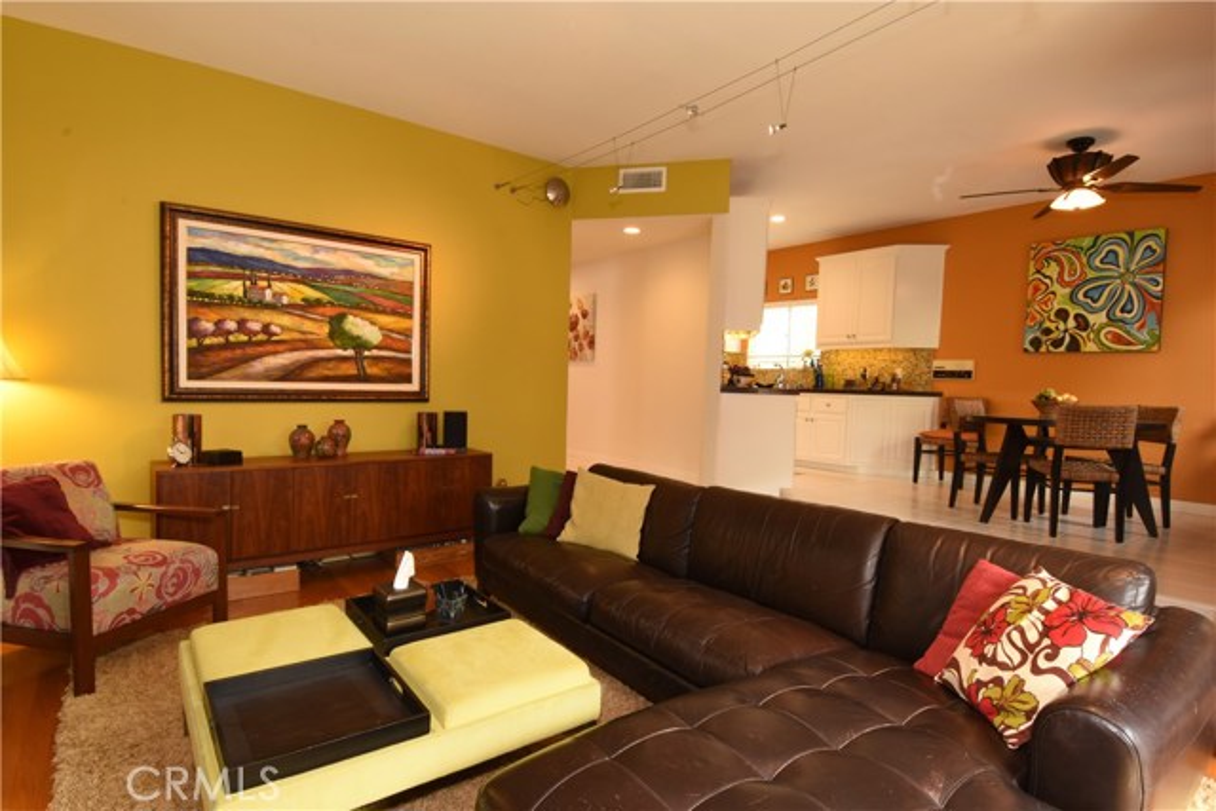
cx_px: 608
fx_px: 608
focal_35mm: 18
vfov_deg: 67.4
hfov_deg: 90.0
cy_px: 406
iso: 400
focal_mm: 12
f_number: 14
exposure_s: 1/3
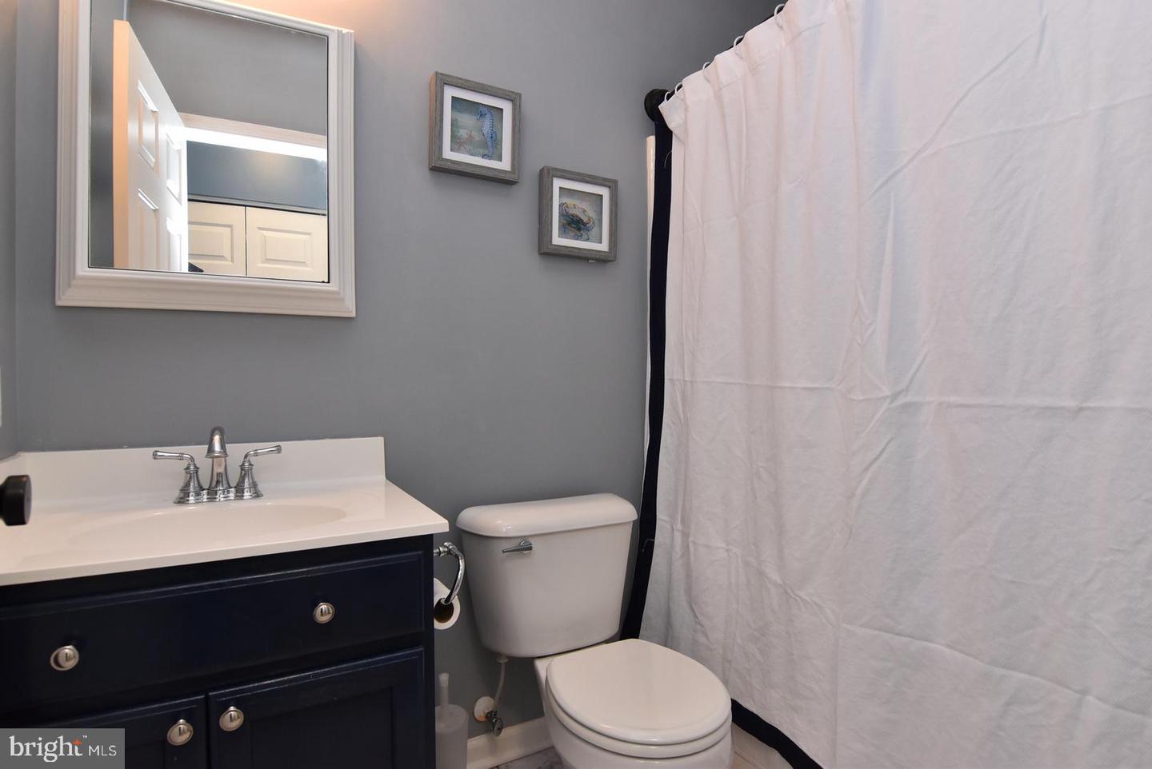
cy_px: 384
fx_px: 576
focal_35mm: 18
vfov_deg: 67.5
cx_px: 576
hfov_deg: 90.0
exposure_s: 1/50
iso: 800
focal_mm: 12
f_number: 7.1
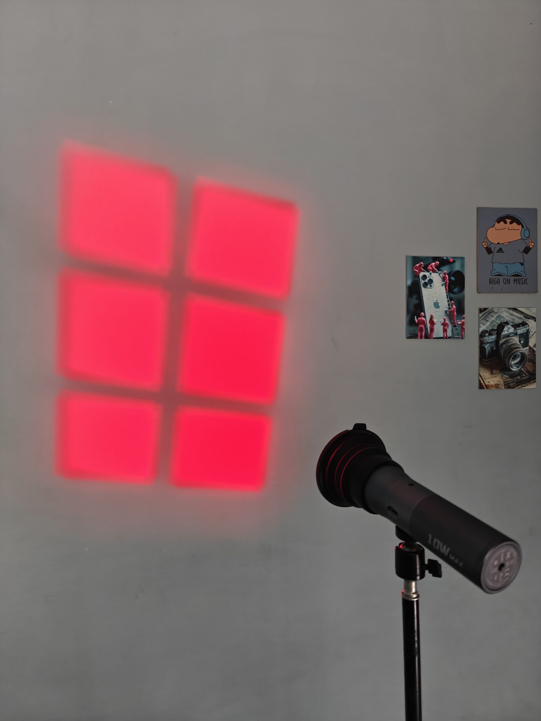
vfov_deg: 73.9
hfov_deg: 58.9
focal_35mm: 23
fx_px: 479
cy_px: 360
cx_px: 270
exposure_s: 1/87
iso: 1000
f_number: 1.6
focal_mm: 6.06
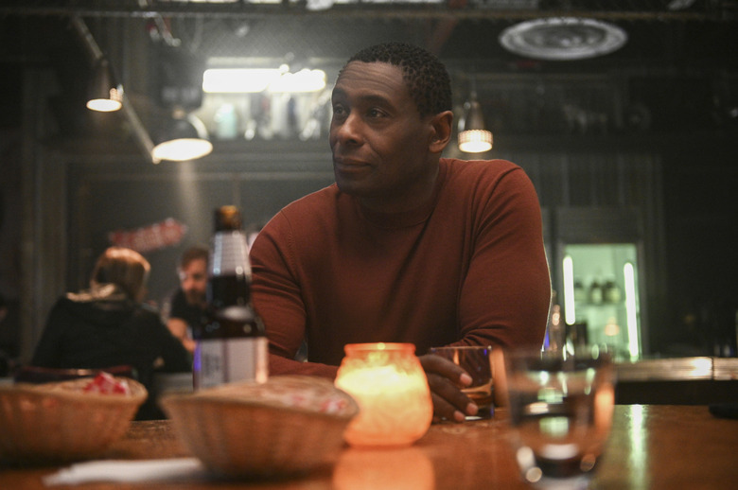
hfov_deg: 39.6
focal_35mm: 50
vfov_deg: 26.9
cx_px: 369
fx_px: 1024
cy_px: 245
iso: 6400
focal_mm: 50
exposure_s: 1/125
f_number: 2.8
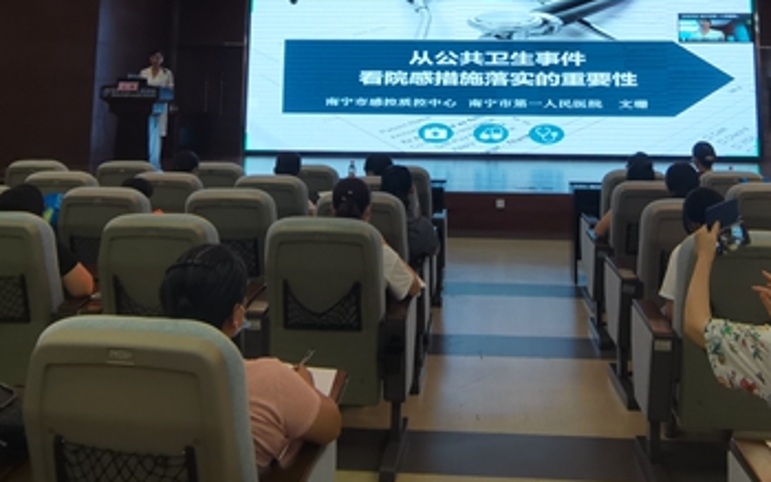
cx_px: 447
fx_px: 757
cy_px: 8
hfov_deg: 53.8
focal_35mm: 36
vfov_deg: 32.7
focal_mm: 2.26
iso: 80
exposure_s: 1/50
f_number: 2.2
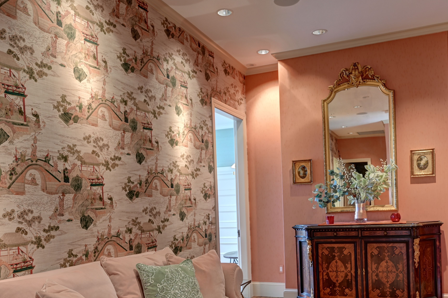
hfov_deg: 55.8
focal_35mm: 34
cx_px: 235
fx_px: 423
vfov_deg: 37.9
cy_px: 221
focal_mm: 21
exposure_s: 1/1.43
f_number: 8
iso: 200
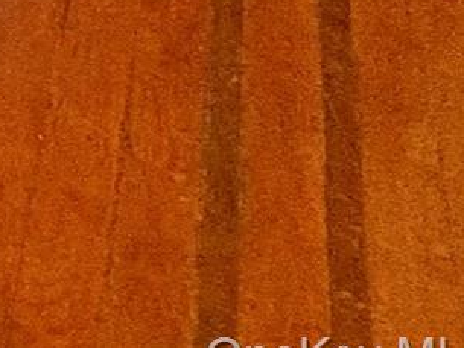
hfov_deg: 10.5
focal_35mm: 94
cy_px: -775
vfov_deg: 10.1
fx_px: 1260
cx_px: -1042
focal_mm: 2.22
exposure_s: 1/60
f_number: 2.2
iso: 800
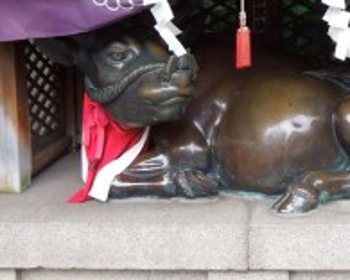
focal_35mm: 60
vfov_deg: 25.0
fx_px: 622
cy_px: 63
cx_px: 260
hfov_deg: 30.9
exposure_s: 1/125
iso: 180
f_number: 3.3
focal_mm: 4.5
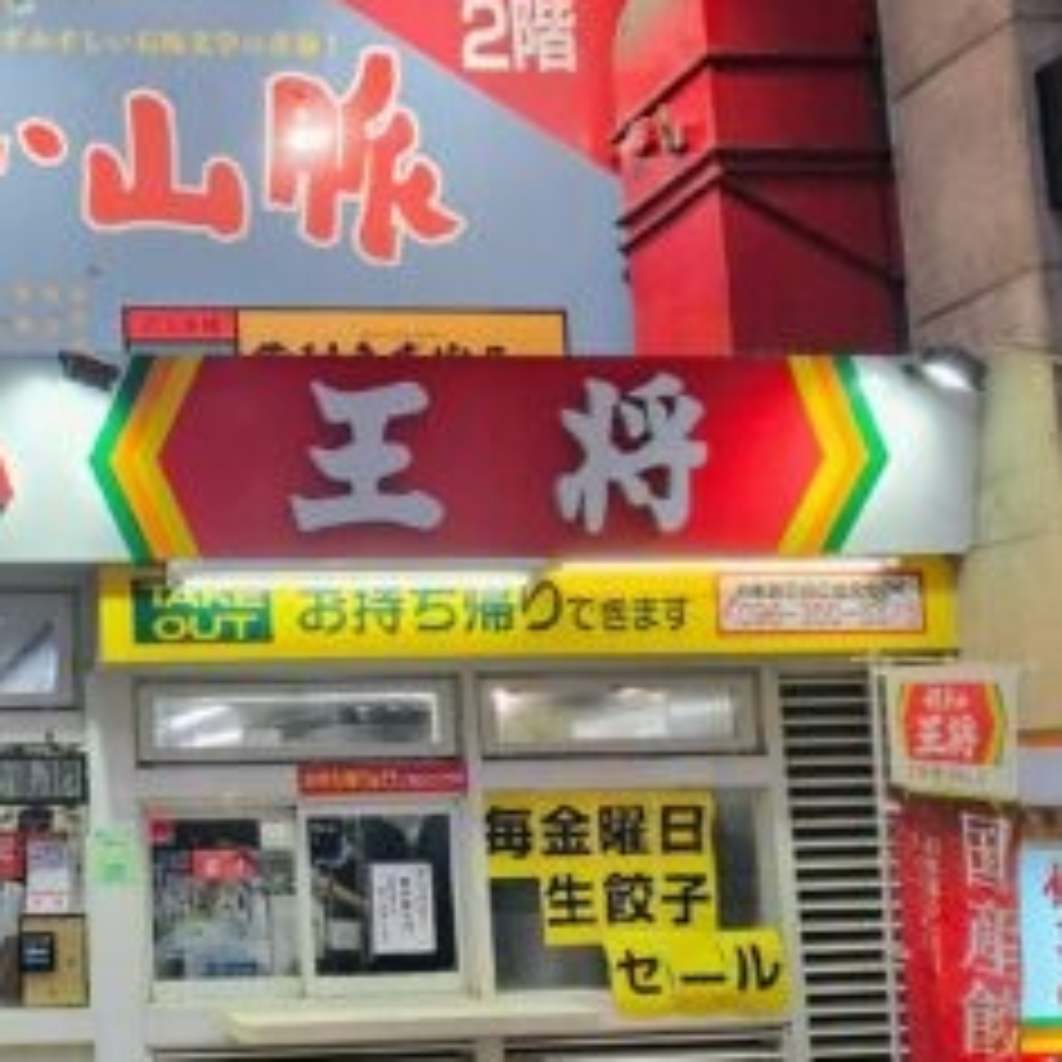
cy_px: 709
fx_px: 1250
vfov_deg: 45.3
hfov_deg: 38.8
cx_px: -76
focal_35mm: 36
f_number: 2.2
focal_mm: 2.2
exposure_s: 1/60.2
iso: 64
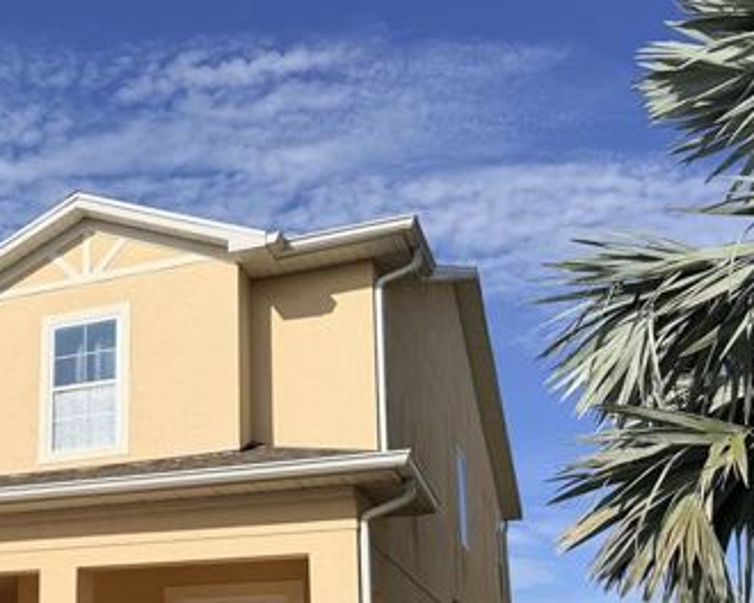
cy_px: 514
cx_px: 65
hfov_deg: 35.0
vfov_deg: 29.3
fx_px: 1116
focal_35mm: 50
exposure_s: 1/10309
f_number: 1.78
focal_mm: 6.76
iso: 80
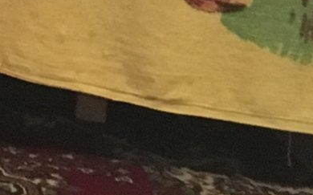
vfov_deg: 6.3
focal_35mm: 202
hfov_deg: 9.0
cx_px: -514
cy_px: -197
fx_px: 1722
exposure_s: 1/17
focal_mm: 4.15
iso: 250
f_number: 2.2
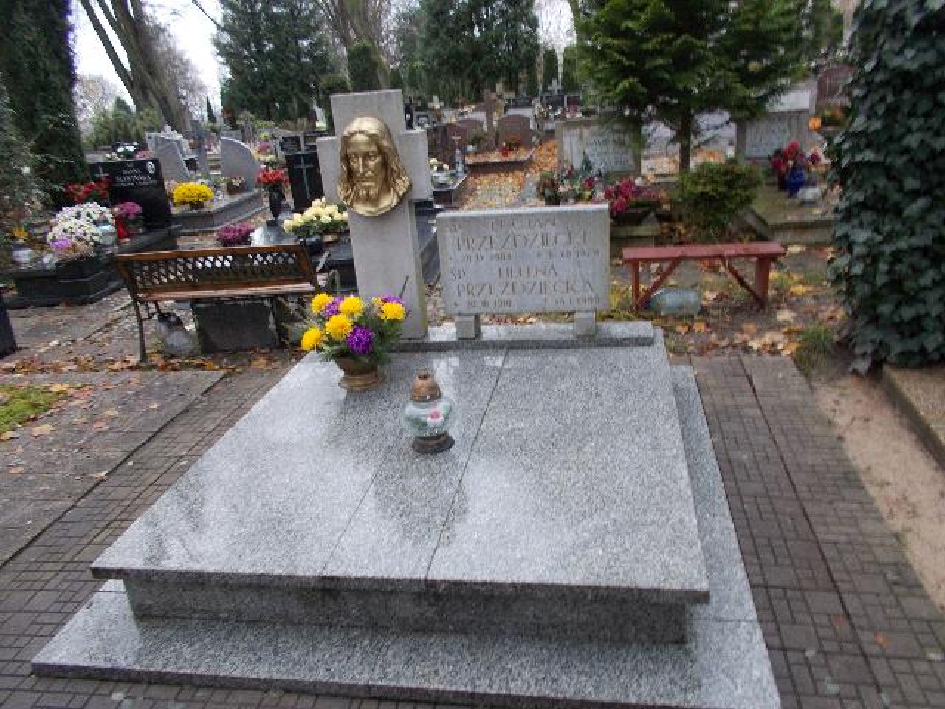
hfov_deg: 67.3
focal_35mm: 26
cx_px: 472
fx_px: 710
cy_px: 354
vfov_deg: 53.1
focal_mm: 4.6
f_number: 3.2
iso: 100
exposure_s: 1/25
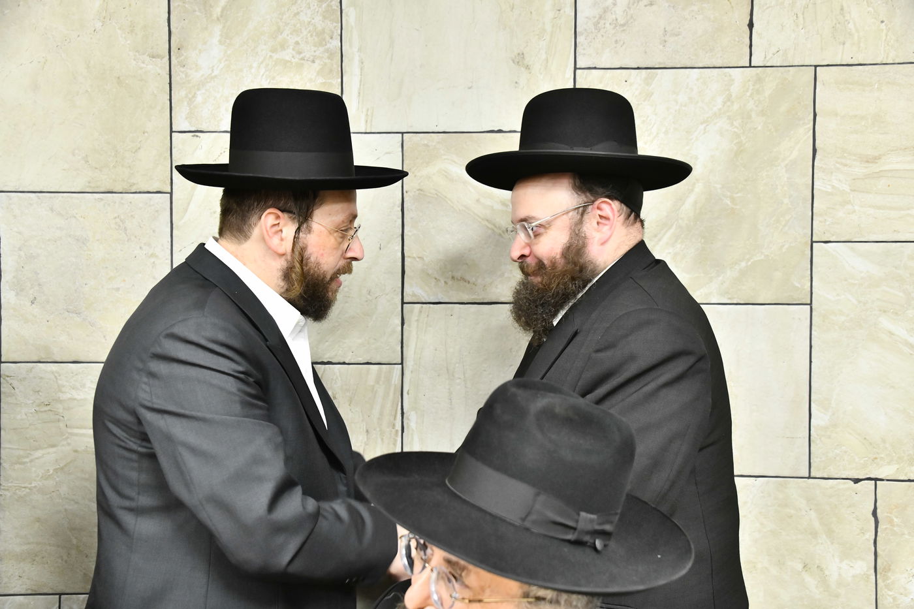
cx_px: 457
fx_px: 1117
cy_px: 304
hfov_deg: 44.5
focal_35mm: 44
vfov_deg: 30.5
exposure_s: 1/200
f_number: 5.6
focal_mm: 44
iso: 3200
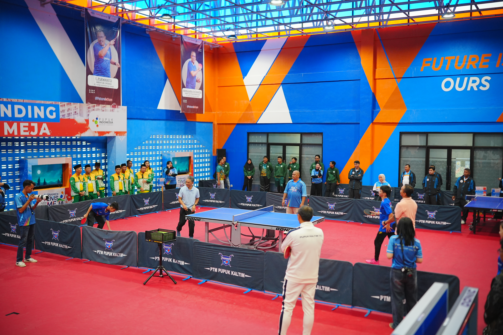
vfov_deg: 37.9
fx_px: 489
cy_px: 168
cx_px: 252
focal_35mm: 35
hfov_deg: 54.4
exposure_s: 1/800
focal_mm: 35
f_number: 2
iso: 1600
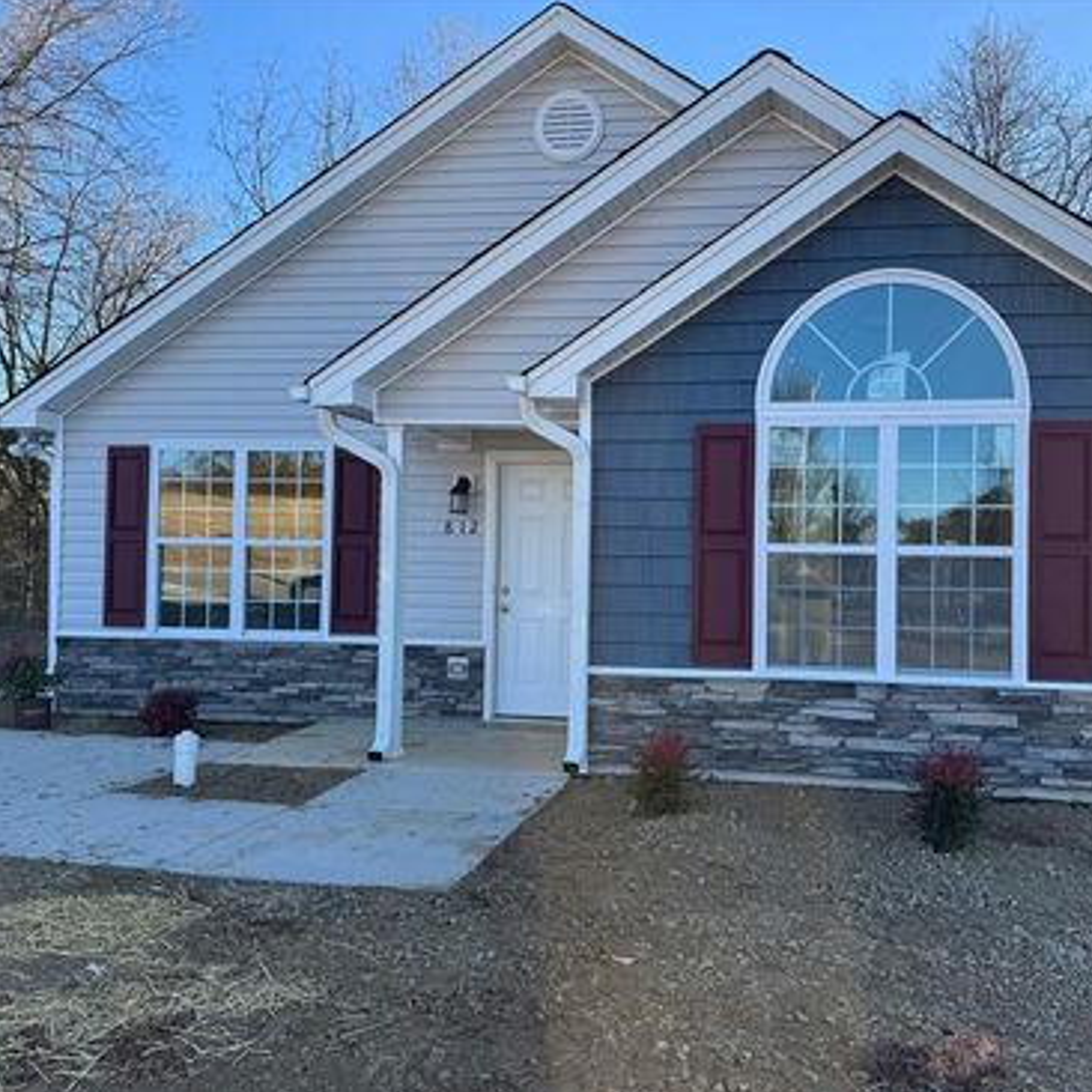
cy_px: 547
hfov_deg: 55.3
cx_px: 644
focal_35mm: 29
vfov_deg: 55.6
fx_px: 1035
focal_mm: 6.76
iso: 80
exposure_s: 1/1094
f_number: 1.78
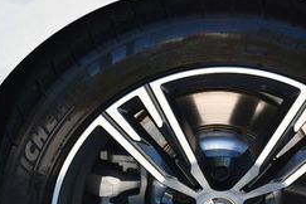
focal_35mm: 116
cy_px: 203
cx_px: 207
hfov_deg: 17.6
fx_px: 986
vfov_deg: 11.7
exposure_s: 1/250
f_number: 5.6
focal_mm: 22
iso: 250
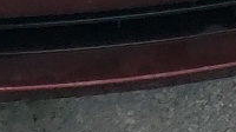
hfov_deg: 9.4
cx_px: -11
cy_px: -532
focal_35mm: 227
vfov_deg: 4.5
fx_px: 1419
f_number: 1.5
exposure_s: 1/1250
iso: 50
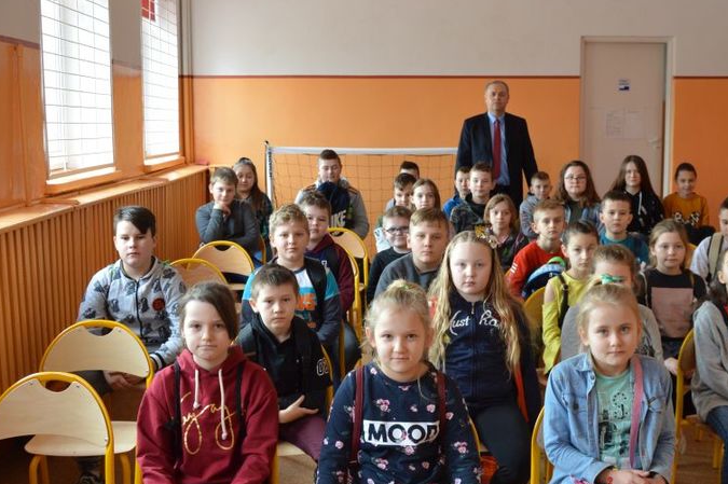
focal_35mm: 48
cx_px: 424
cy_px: 238
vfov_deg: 28.2
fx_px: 965
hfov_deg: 41.2
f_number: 4.5
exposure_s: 1/25
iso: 400
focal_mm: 21
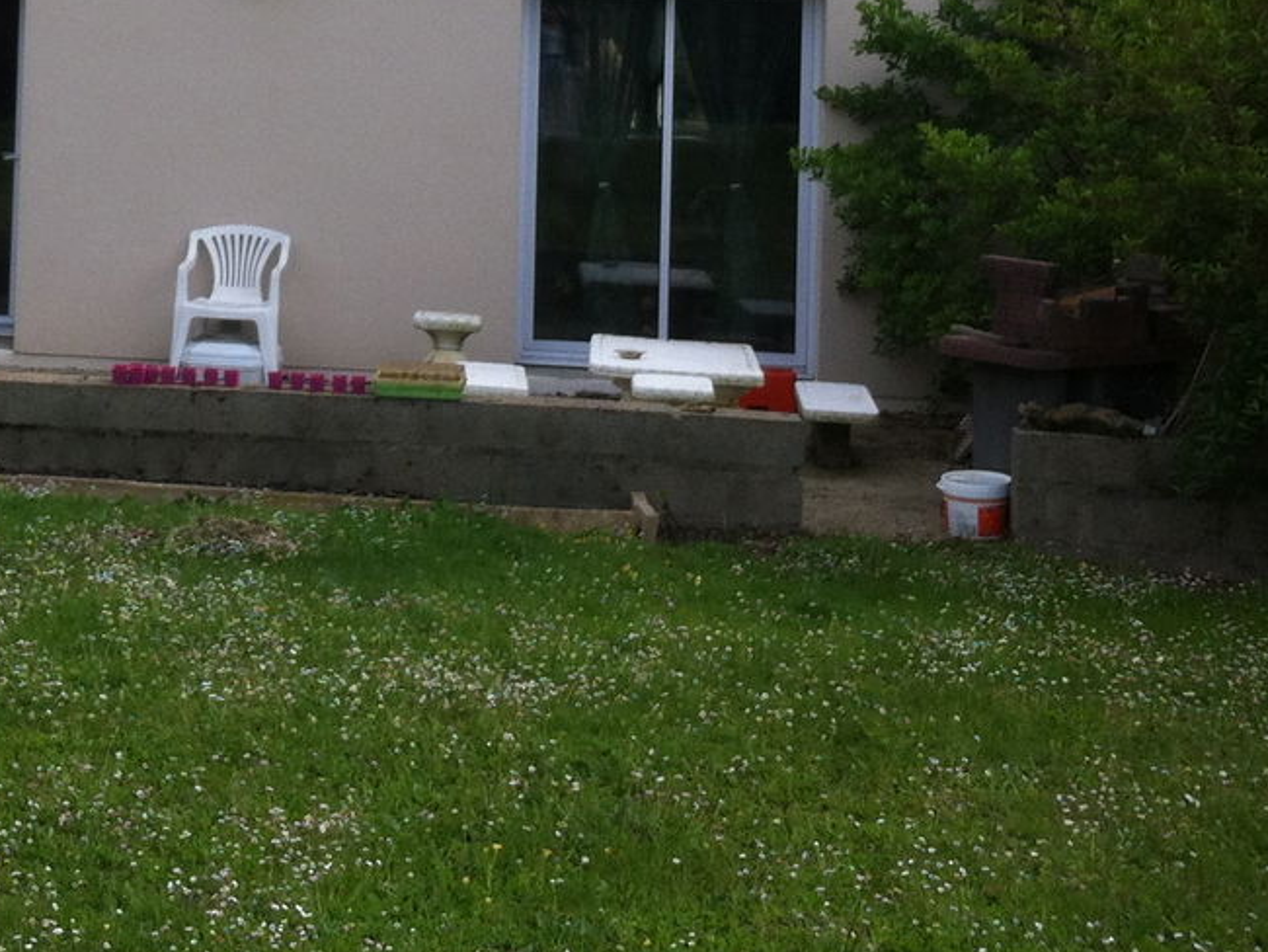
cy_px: -108
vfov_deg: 16.6
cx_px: 99
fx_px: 3151
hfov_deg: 22.2
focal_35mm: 86
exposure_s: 1/372
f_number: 2.8
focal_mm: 3.85
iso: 80
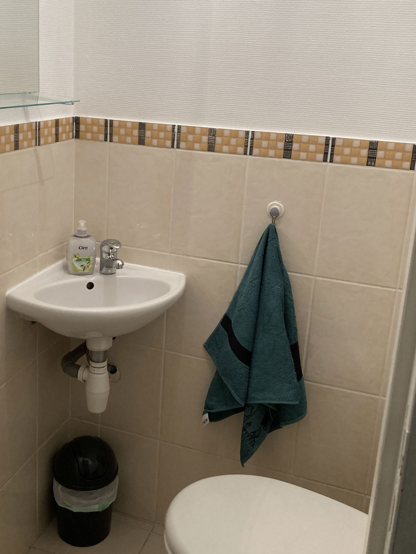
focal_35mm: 39
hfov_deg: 36.5
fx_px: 625
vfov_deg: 47.5
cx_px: 145
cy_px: 216
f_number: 1.8
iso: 80
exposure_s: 1/100
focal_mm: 3.99
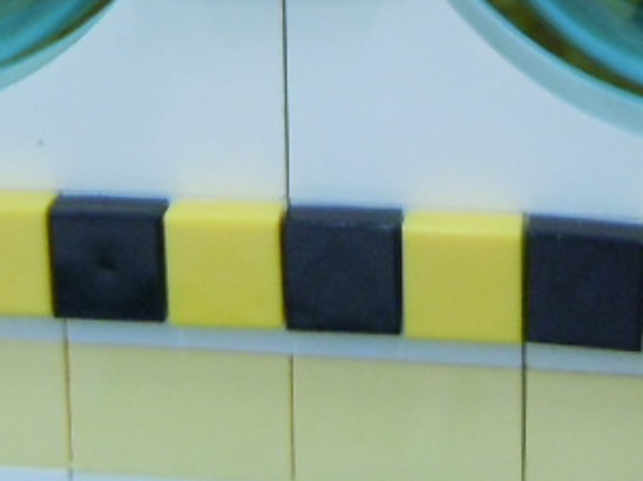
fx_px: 1857
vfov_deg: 13.7
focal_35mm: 100
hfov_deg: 19.6
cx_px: 306
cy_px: -291
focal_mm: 5.4
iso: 400
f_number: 3.5
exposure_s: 1/30
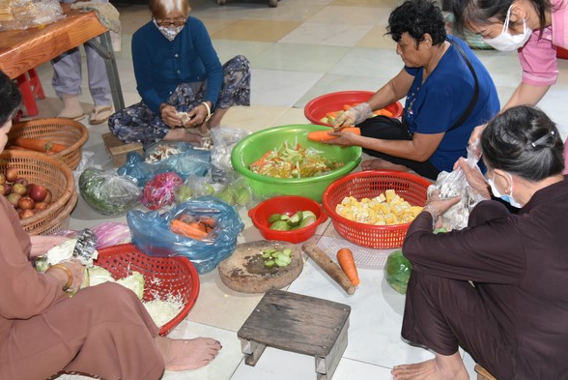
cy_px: 180
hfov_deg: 46.4
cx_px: 279
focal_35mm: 42
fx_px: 663
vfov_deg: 31.9
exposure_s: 1/60
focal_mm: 38
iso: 2200
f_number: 4
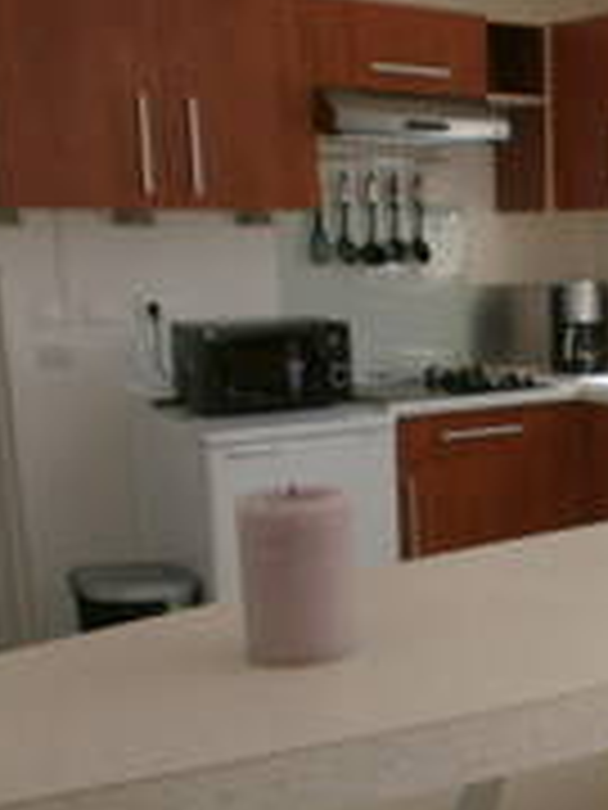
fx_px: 1265
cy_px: 454
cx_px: 757
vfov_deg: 35.5
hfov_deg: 24.2
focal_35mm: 54
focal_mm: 4.8
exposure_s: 1/100
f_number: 2.9
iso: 100
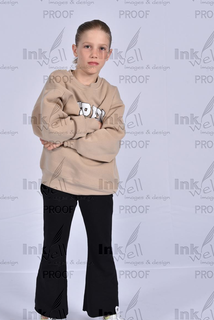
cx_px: 81
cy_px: 164
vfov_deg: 31.4
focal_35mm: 64
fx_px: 570
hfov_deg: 21.2
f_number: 8
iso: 250
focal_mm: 50
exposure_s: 1/200
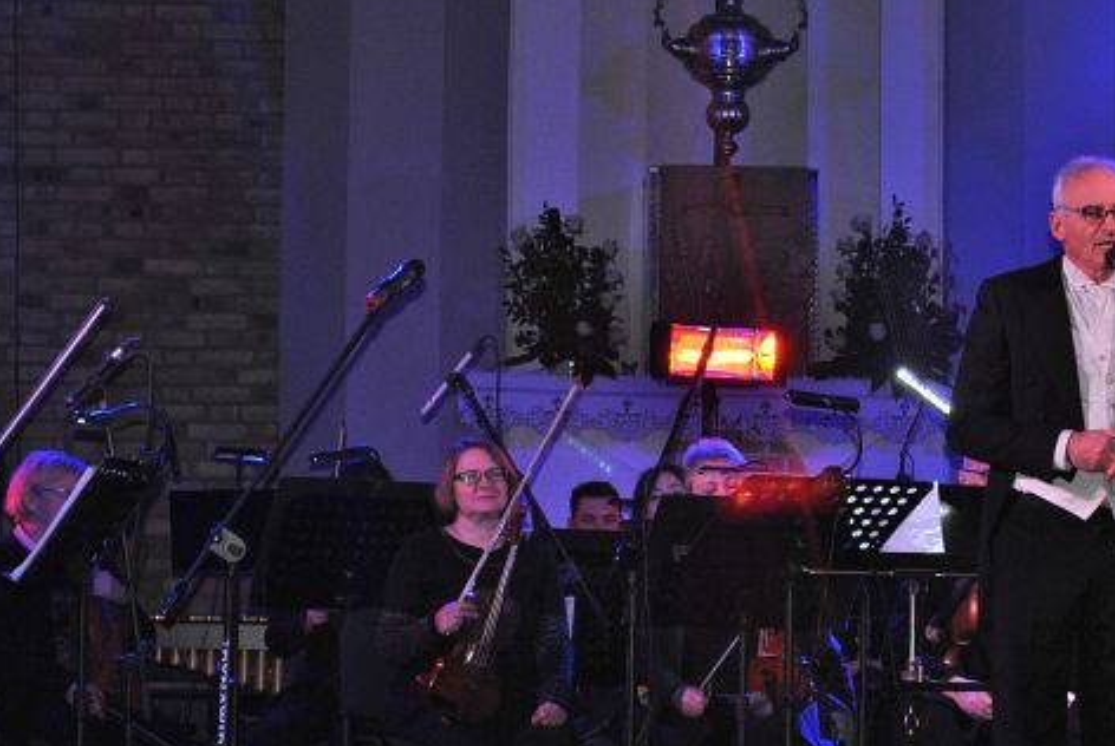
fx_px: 4337
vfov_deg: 9.8
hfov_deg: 14.6
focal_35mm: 140
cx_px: 744
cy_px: 418
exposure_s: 1/60
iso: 200
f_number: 5.6
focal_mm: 55
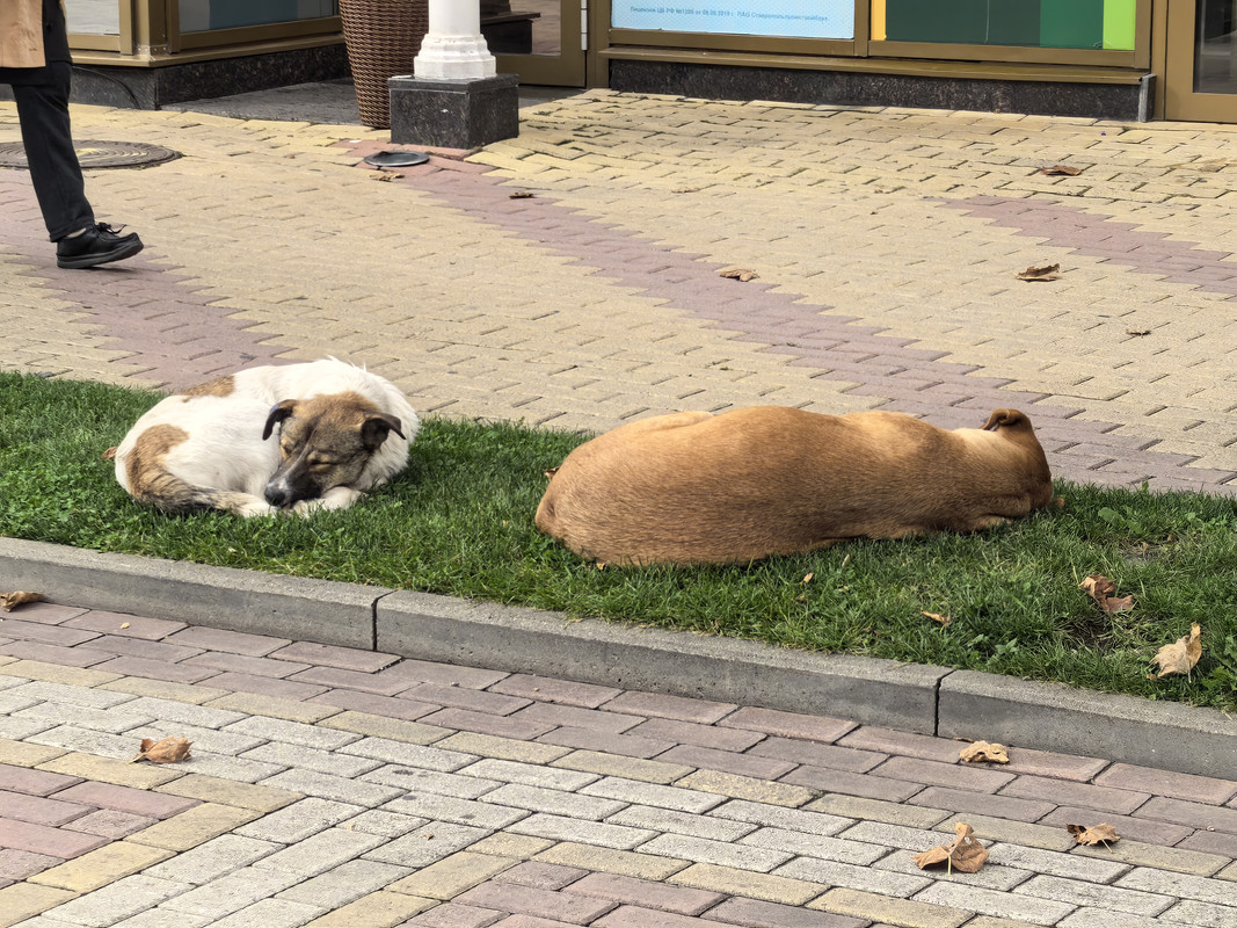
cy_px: 464
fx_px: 3716
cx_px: 618
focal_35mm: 104
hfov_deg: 18.9
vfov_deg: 14.2
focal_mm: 6.98
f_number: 2
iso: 50
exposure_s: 1/461
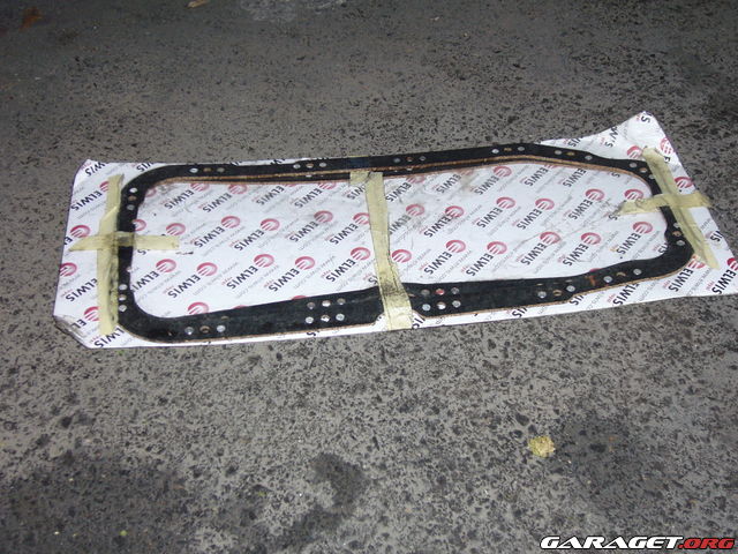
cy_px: 277
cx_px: 369
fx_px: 1066
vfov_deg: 29.1
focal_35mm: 50
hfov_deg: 38.2
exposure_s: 1/30
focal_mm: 8.3
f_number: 3.3
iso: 100
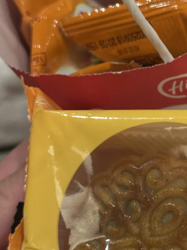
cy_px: 122
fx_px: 742
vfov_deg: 19.1
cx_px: 199
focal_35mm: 103
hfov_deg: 14.1
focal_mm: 6.86
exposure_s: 1/50
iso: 200
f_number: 1.78
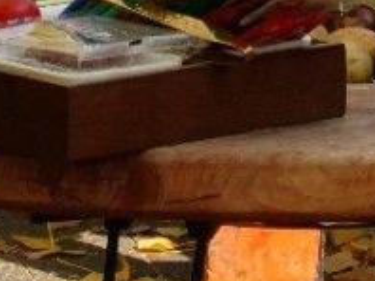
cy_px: -483
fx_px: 8753
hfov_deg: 2.5
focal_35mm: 809
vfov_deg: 1.8
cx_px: 451
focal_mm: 119
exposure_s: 1/200
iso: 2000
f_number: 29
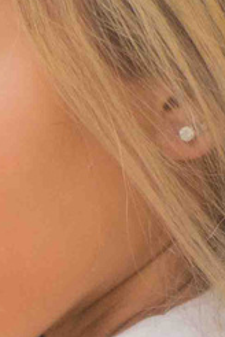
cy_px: 686
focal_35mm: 365
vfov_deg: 5.5
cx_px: -134
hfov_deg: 3.7
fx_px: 3422
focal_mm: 50
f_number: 1.8
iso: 250
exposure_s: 1/2500
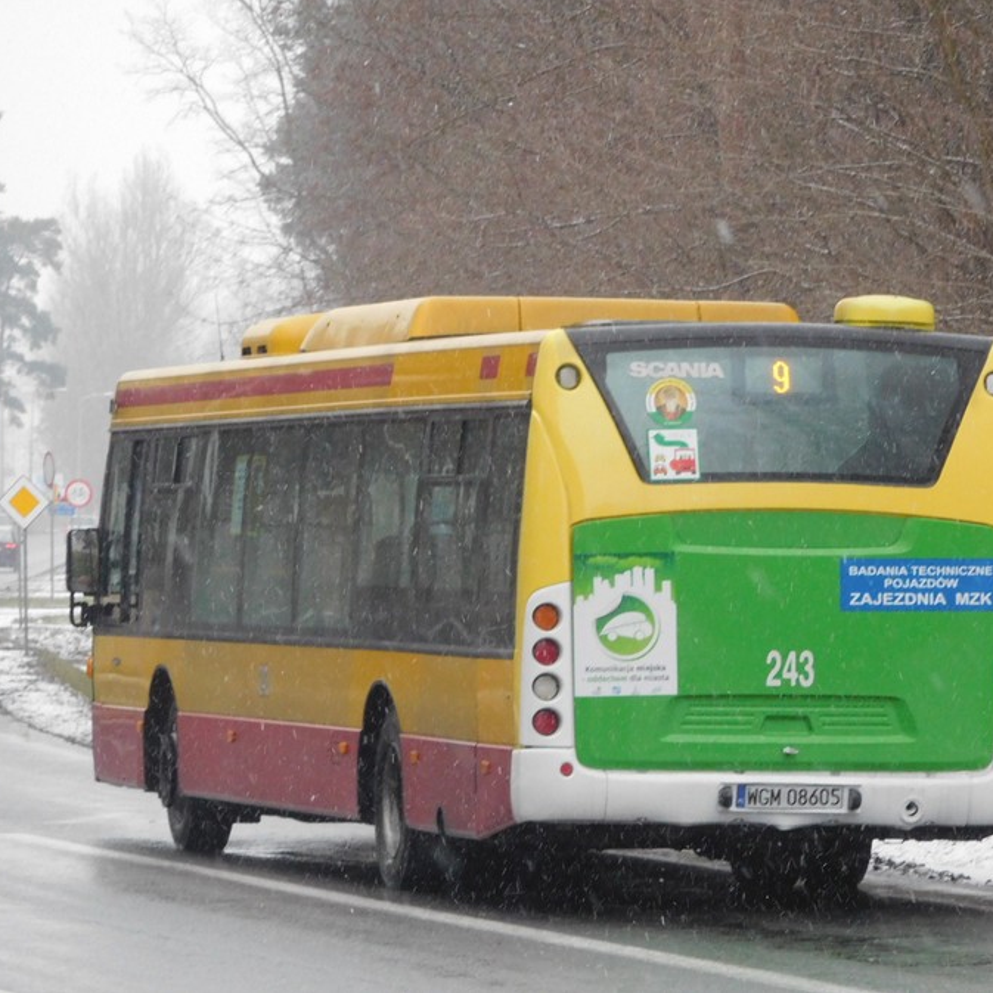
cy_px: 496
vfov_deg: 6.6
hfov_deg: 6.6
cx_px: 577
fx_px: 8633
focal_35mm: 266
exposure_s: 1/125
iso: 400
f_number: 5.5
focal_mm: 40.1
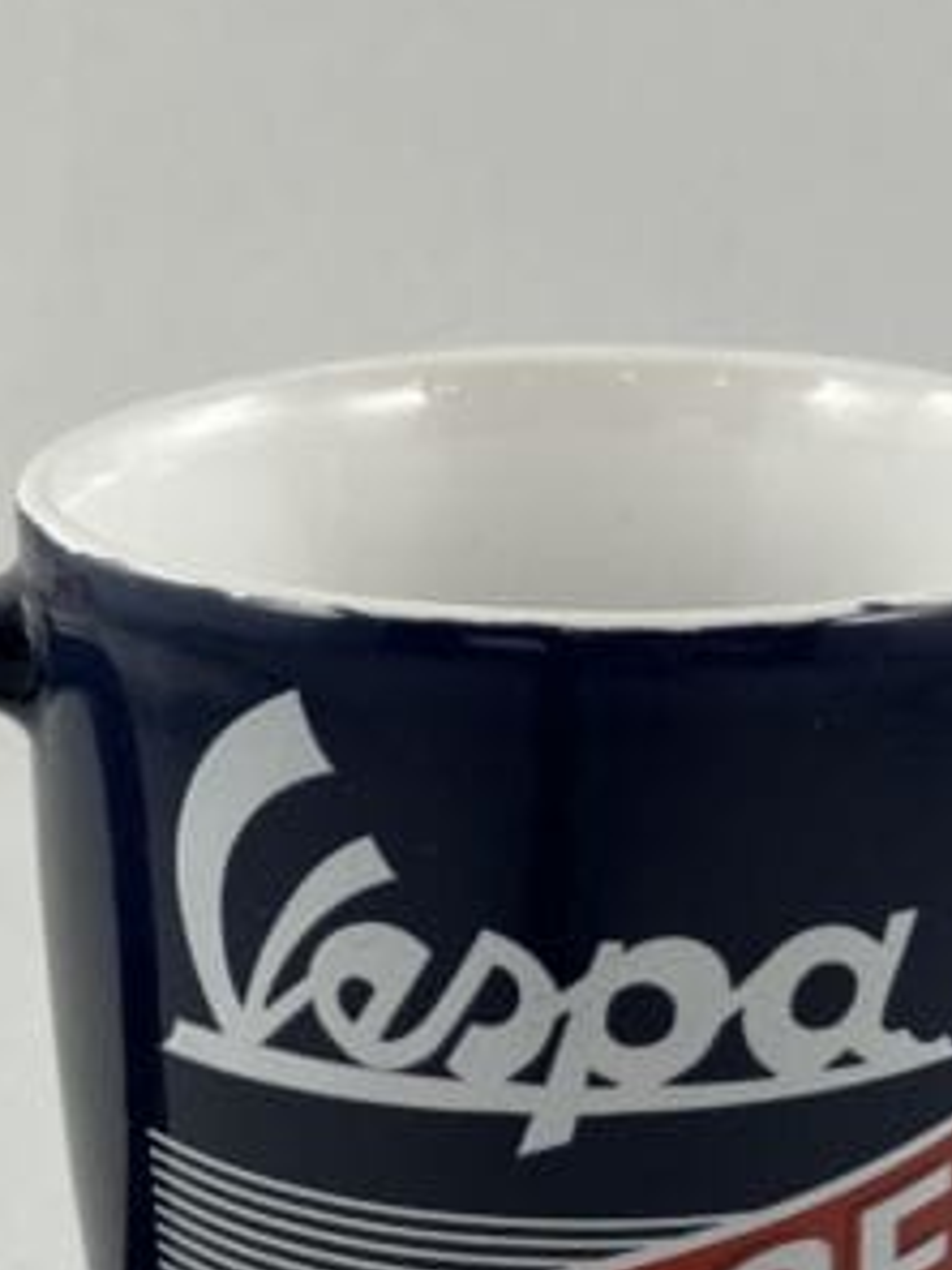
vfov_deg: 18.0
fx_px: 3960
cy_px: 1062
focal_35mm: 108
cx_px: 446
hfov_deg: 13.7
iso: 64
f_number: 1.78
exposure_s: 1/100
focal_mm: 6.86
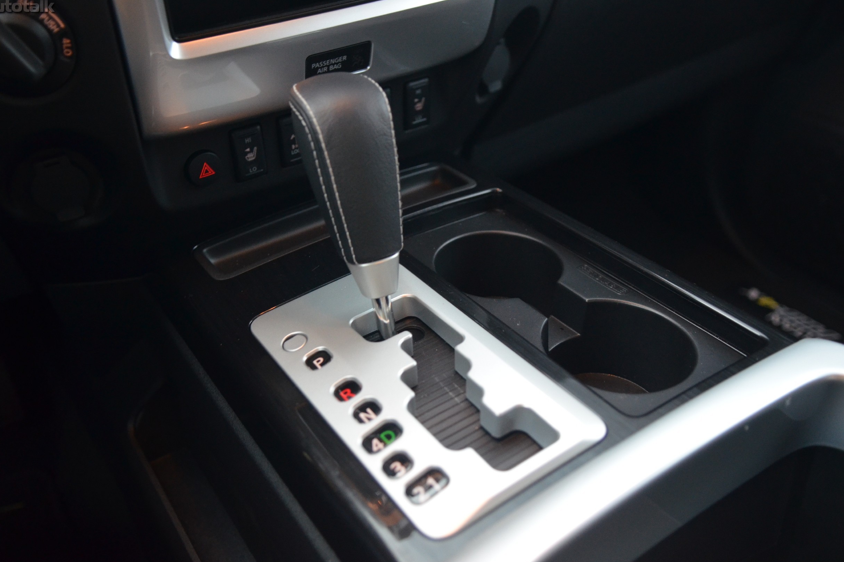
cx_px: 413
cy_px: 287
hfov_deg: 55.8
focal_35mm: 34
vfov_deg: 38.9
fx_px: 797
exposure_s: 1/15
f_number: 2.8
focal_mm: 22
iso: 1600
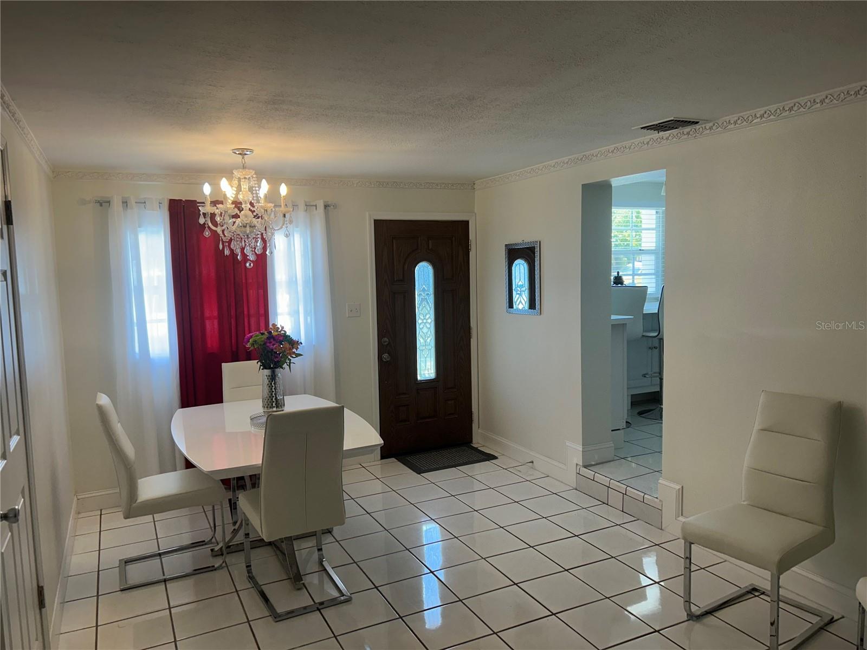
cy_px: 325
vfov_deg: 53.1
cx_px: 434
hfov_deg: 67.3
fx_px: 651
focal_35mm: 26
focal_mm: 5.7
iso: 50
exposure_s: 1/120
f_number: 1.5
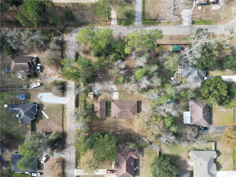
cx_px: 118
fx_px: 164
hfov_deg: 71.6
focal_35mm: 24
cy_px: 88
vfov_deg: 56.8
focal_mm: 6.72
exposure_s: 1/800
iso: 110
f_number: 1.7
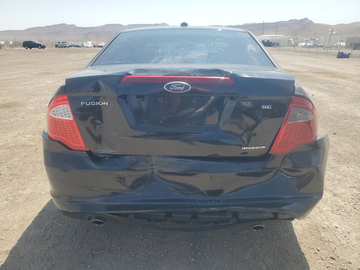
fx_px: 270
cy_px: 135
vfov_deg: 53.1
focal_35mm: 26
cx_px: 180
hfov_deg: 67.3
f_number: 1.5
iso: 50
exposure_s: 1/2000
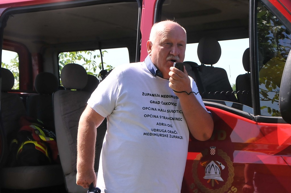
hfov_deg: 27.0
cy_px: 96
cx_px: 146
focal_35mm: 75
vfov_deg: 18.1
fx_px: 605
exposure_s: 1/500
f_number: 11
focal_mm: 50
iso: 800
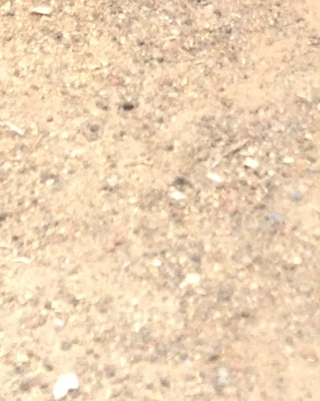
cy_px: -461
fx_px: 1907
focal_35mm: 161
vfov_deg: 10.7
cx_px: 365
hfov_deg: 9.5
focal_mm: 3.3
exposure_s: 1/337
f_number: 2.4
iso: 25
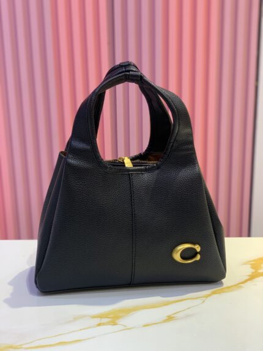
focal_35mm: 52
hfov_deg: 28.0
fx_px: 527
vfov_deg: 36.8
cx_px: 132
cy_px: 176
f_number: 2.4
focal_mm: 6
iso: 80
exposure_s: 1/50
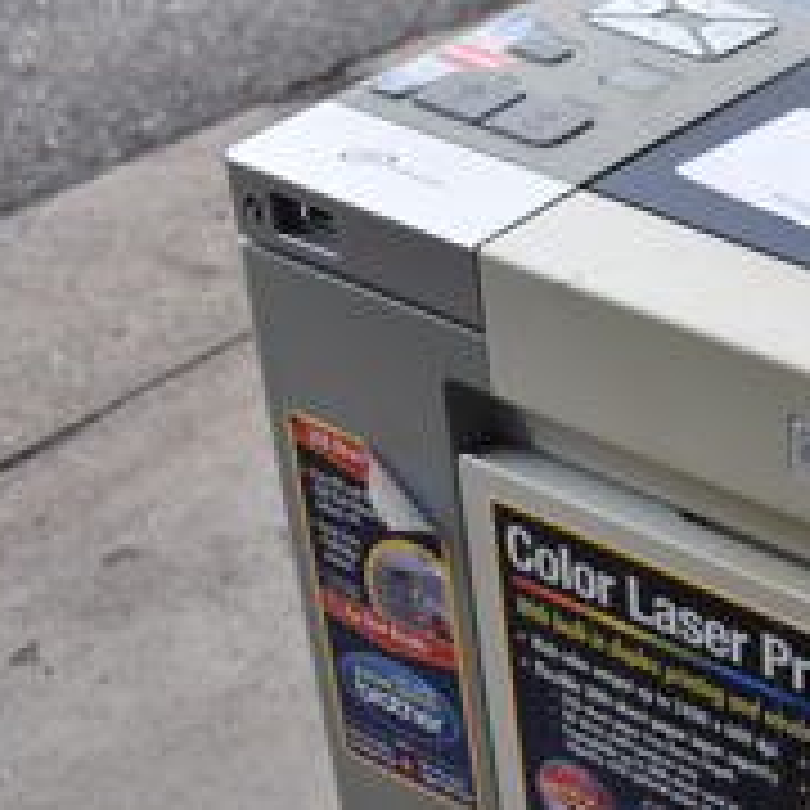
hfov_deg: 19.2
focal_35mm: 78
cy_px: 630
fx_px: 2065
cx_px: 1251
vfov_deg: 21.9
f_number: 6.3
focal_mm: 18
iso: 200
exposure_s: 1/160
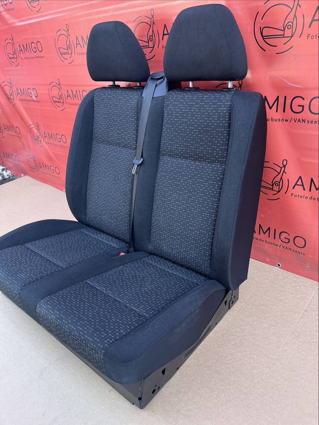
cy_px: 212
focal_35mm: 26
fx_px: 319
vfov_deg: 67.3
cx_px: 160
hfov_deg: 53.1
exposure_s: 1/121
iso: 80
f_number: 1.6
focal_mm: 5.1
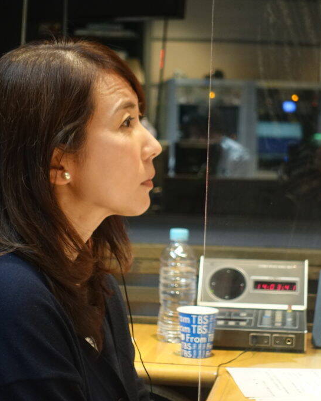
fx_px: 1176
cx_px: 178
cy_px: 201
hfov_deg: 15.5
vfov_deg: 19.4
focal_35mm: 99
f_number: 2.8
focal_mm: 25.7
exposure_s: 1/60
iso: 800
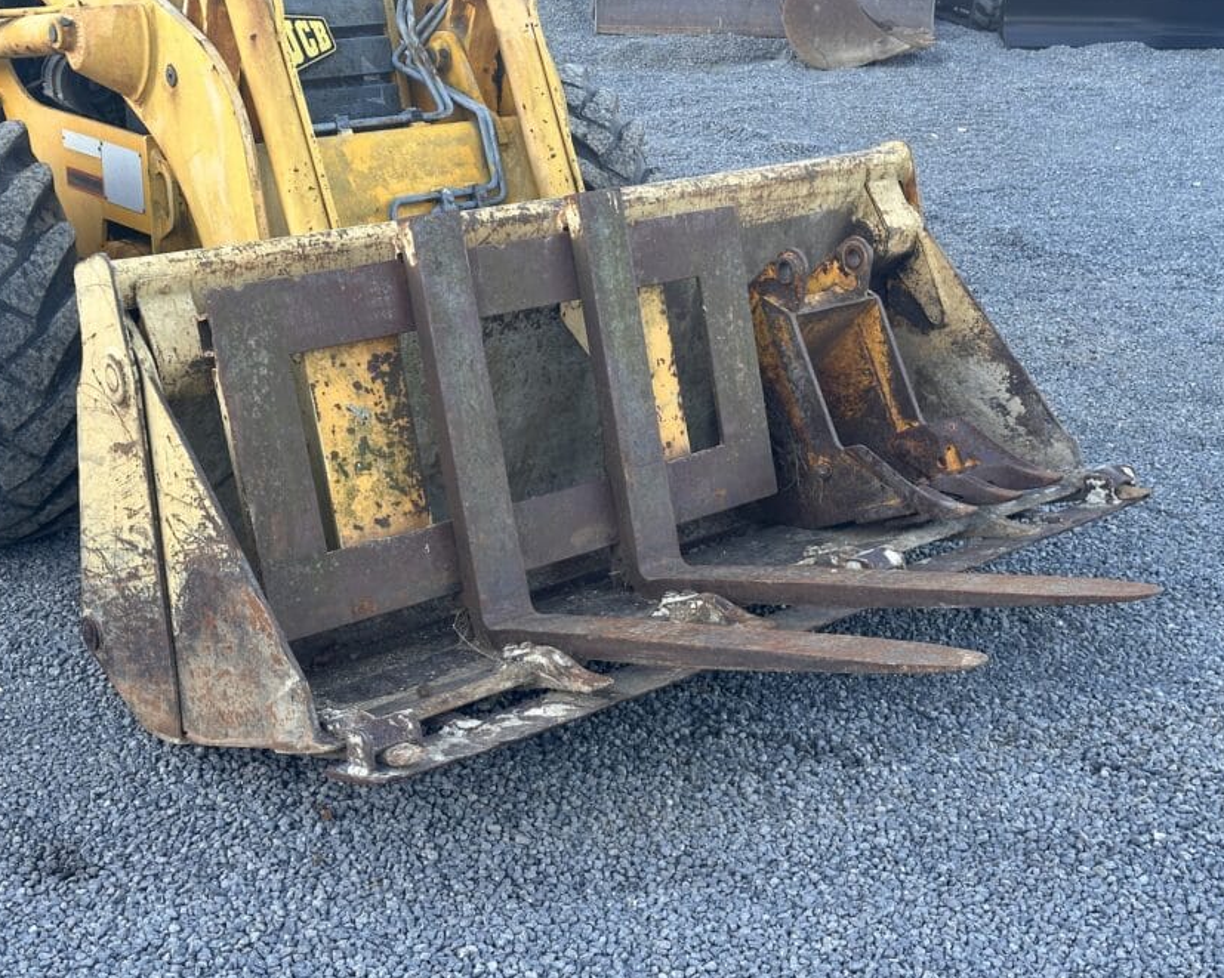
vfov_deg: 29.7
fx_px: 1847
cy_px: 490
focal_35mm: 51
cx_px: 623
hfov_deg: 36.7
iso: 80
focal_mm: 6.86
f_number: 1.78
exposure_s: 1/123
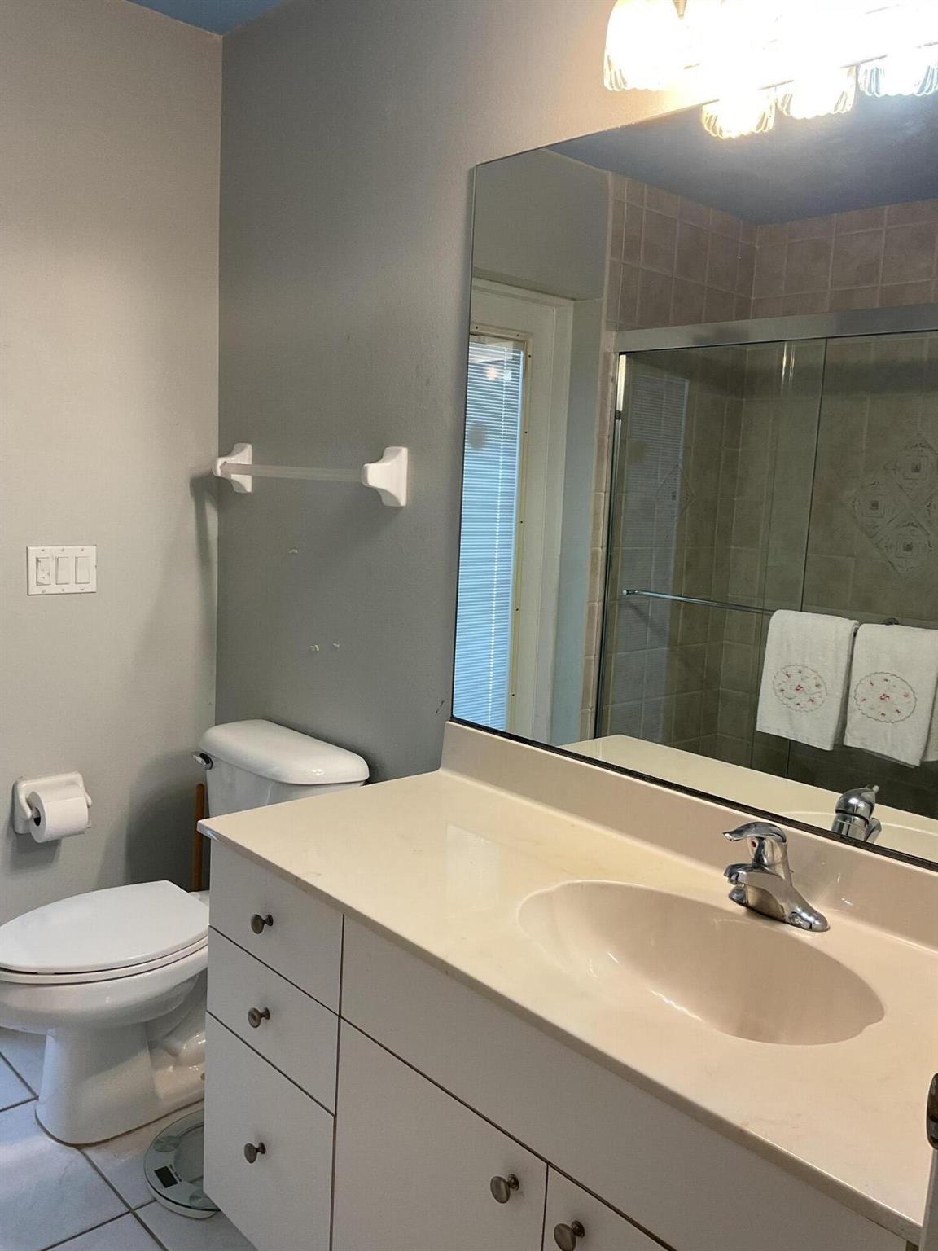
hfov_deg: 48.2
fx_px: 1048
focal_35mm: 29
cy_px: 626
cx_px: 469
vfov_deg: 61.7
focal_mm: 3
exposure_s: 1/60
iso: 50
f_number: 1.8
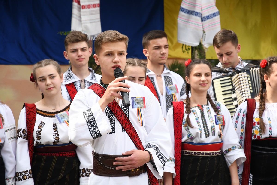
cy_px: 92
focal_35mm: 120
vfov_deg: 11.4
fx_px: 923
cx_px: 138
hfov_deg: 17.1
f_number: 4.5
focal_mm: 80
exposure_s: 1/1600
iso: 640
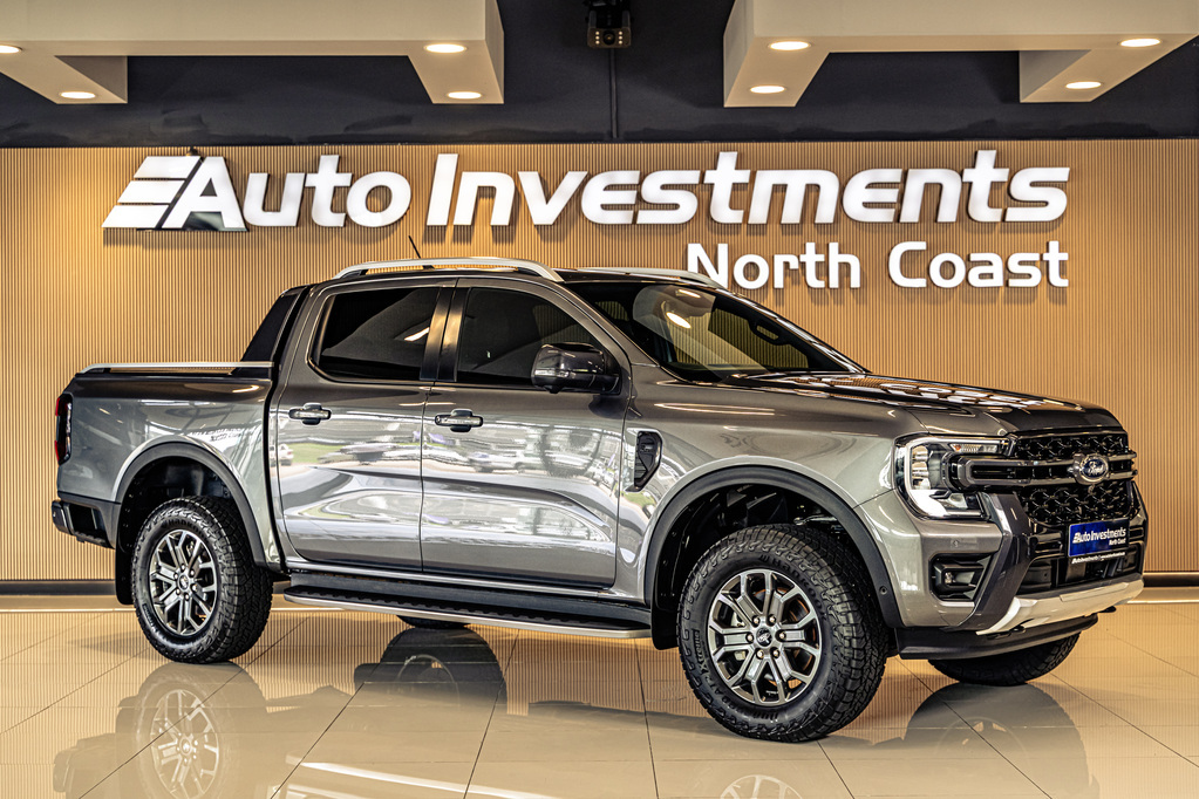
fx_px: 1832
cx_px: 600
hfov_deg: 36.2
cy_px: 400
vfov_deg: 24.6
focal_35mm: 55
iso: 500
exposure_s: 1/125
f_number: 4.5
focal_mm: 55
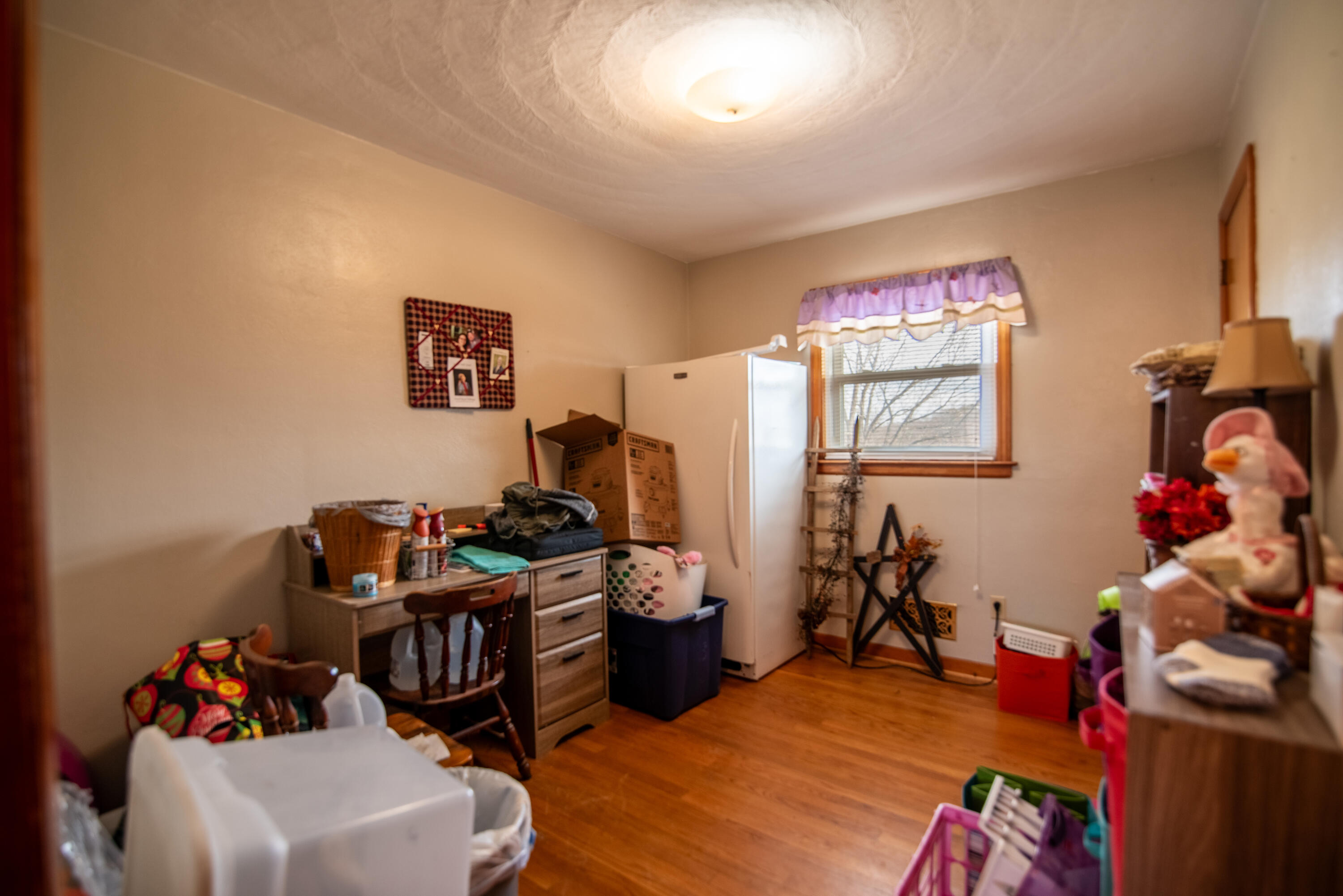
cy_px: 448
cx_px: 672
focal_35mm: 16
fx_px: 597
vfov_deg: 73.8
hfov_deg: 96.7
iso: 400
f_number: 4
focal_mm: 16
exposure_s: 1/250
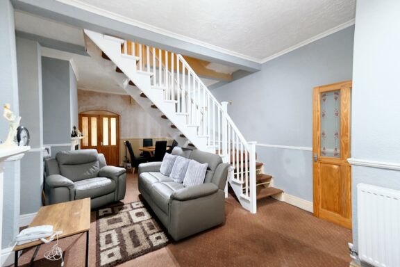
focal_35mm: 15
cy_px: 134
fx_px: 167
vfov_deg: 77.3
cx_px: 200
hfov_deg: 100.4
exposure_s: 1/10
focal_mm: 10
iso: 800
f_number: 4
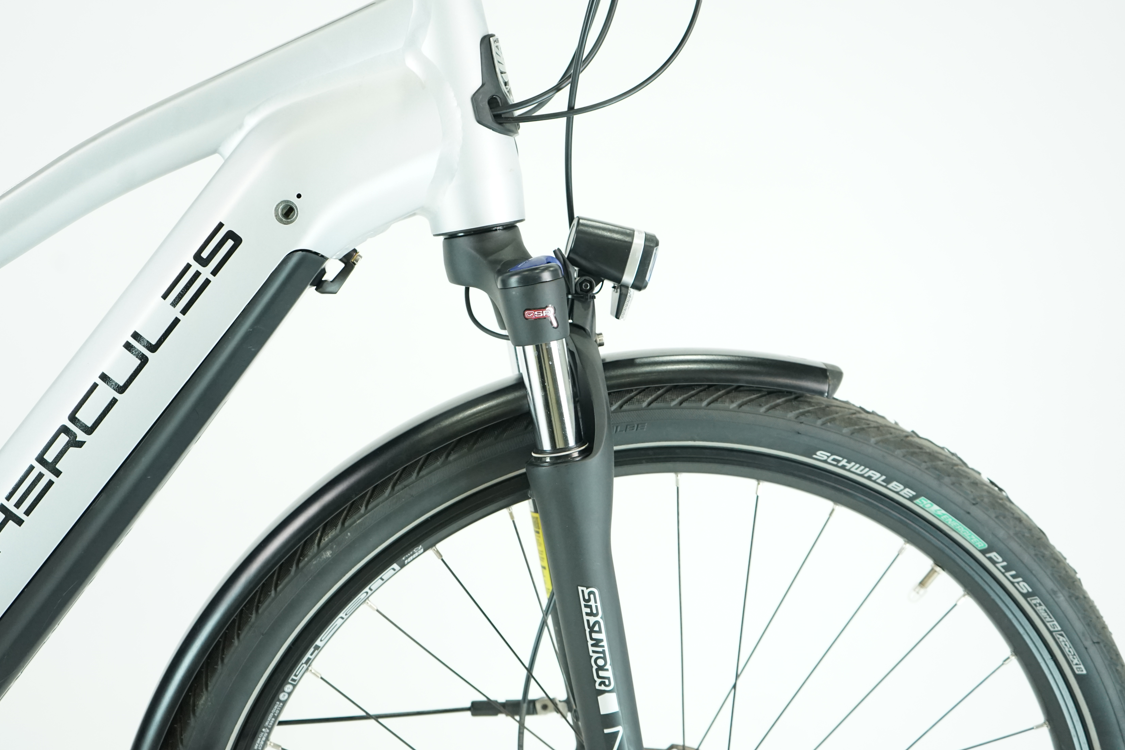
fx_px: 1219
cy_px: 361
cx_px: 540
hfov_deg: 49.5
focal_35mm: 39
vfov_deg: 34.2
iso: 2000
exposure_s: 1/200
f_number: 4.5
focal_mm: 37
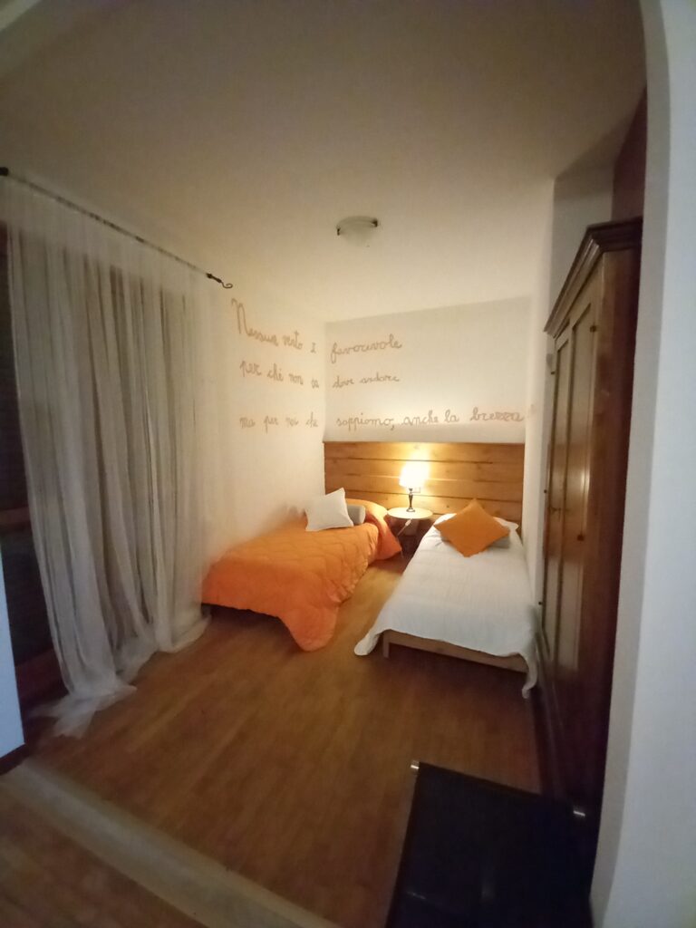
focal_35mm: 13
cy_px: 464
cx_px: 348
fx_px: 349
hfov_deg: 89.9
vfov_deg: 106.2
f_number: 2.2
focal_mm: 1.13
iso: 1250
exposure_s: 1/14.3
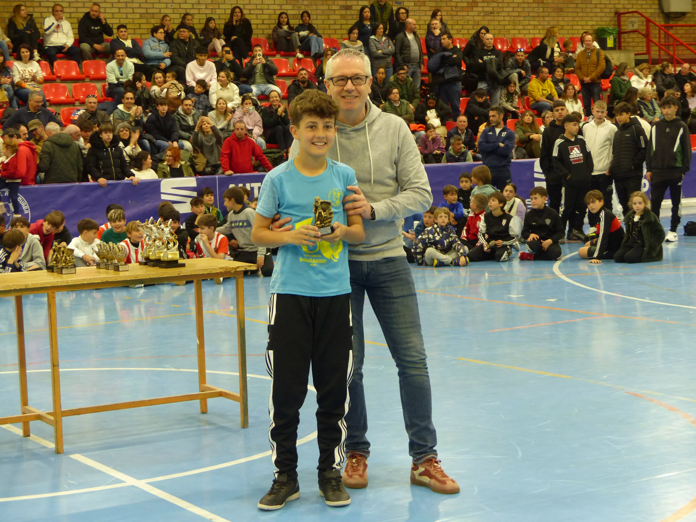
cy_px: 261
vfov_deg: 19.6
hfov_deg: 26.0
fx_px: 1508
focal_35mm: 75
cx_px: 348
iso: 200
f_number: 2.8
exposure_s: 1/40
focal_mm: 13.5
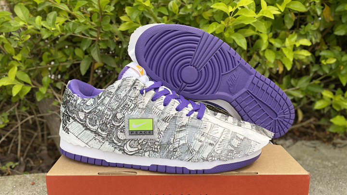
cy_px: 99
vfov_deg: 40.2
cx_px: 170
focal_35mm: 29
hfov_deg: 66.1
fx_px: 267
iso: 32
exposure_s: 1/360
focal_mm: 4.25
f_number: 1.8
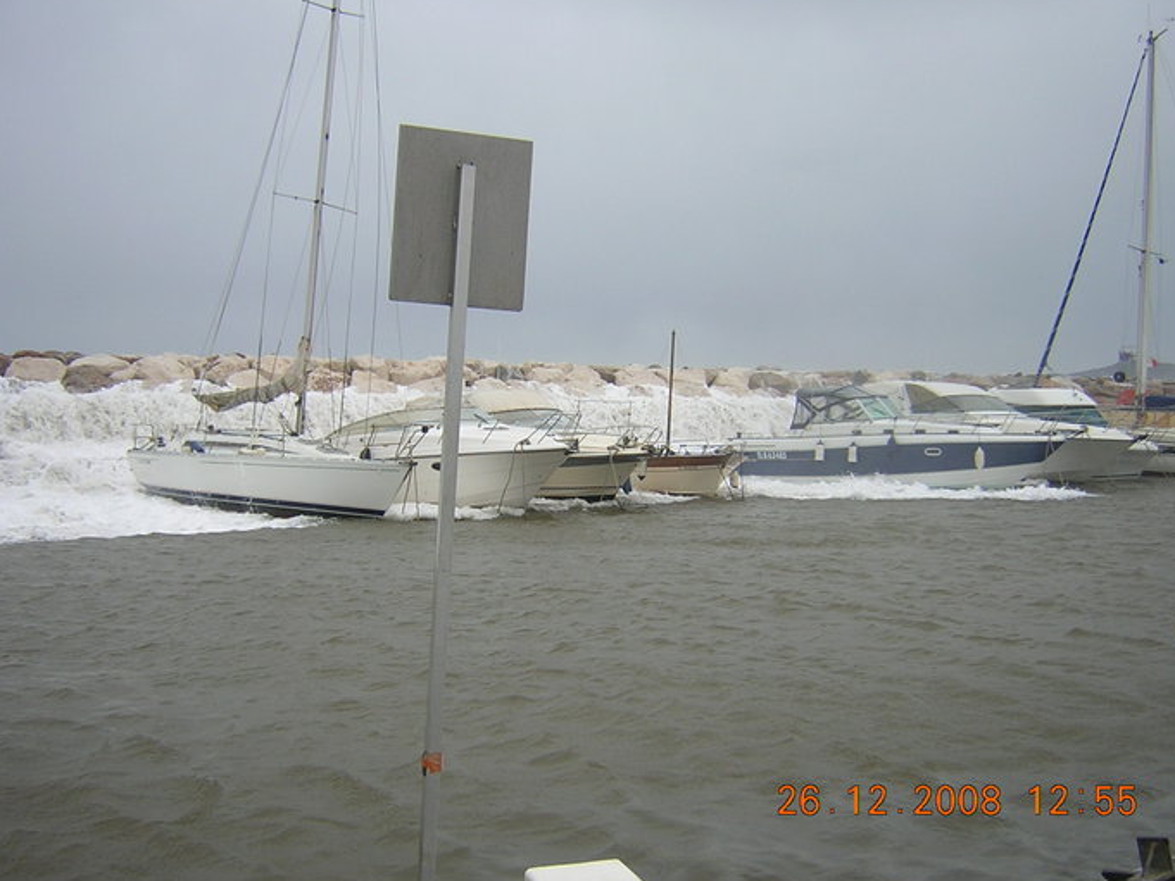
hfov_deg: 50.1
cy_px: 442
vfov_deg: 38.7
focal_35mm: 37
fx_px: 1256
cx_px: 602
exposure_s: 1/296
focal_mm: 4.7
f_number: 2.6
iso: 100
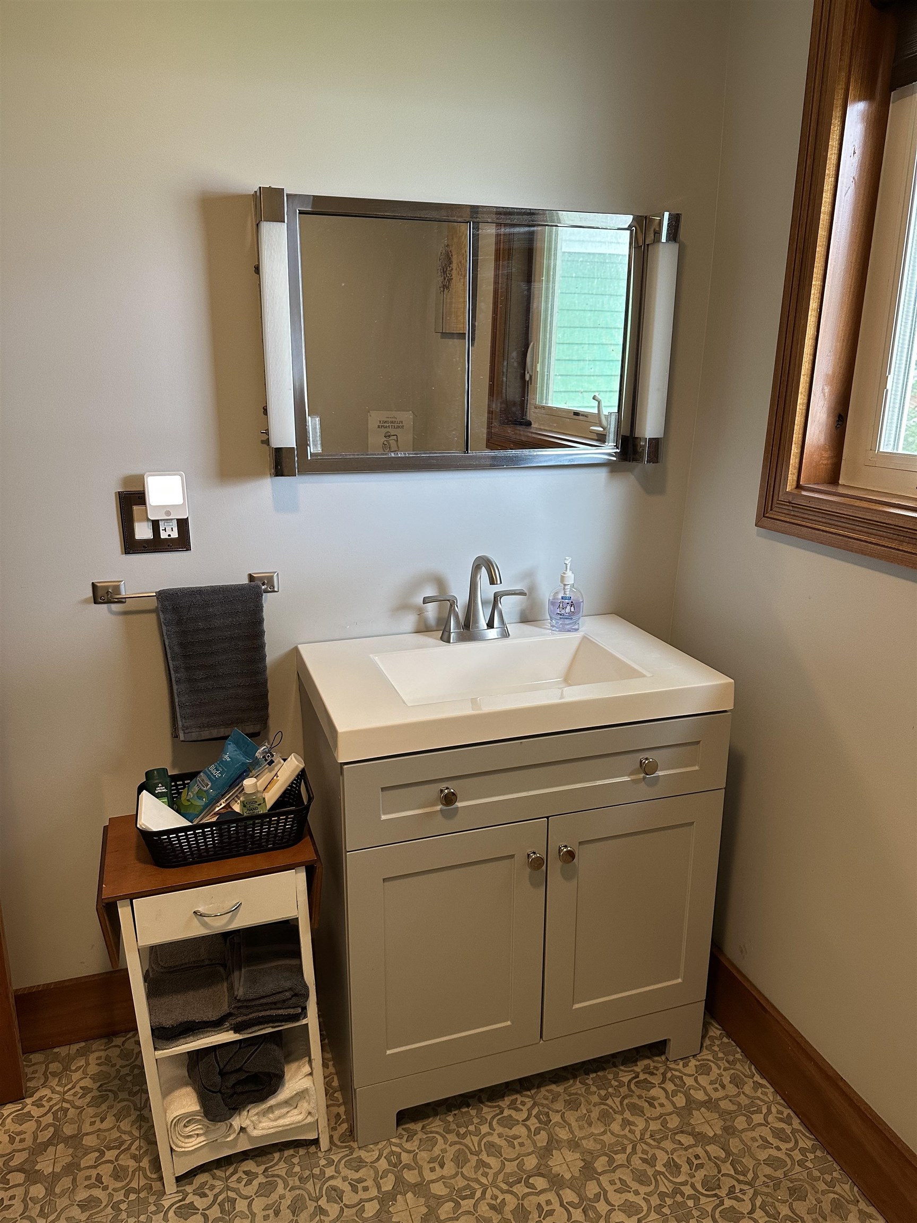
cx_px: 458
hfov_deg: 56.8
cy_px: 612
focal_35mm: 24
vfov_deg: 71.6
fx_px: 848
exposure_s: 1/60
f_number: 1.78
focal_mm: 6.86
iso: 250
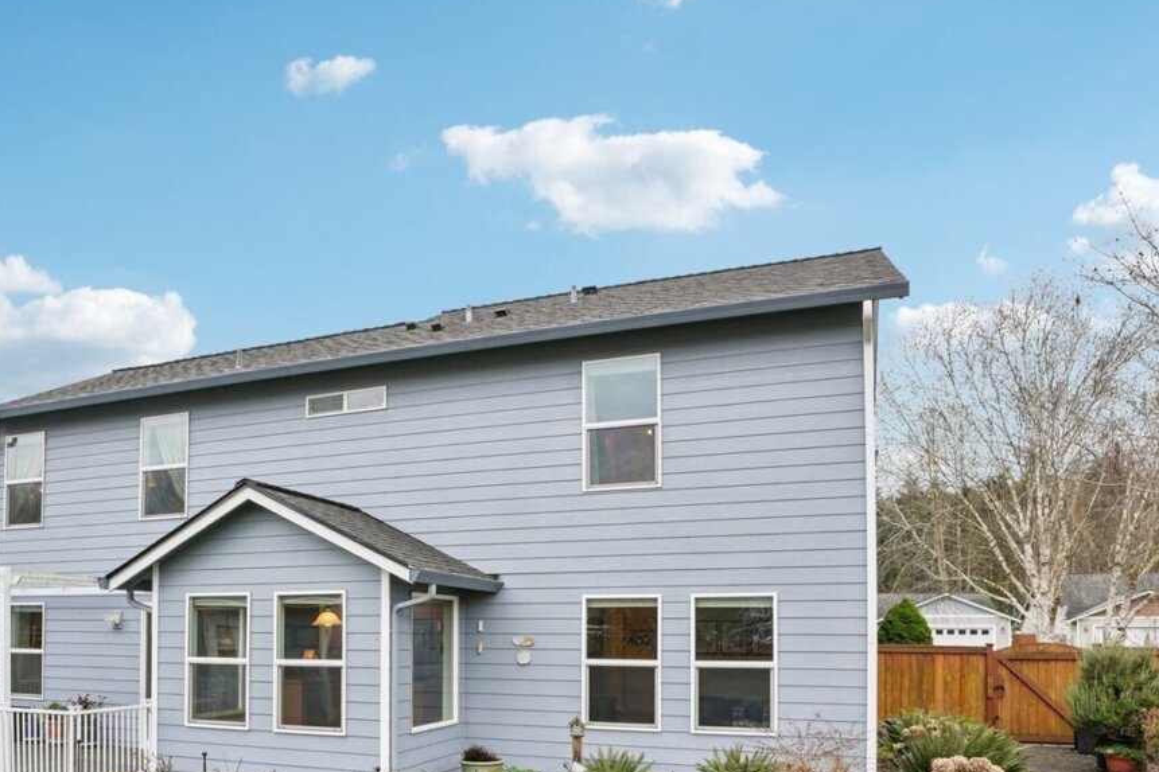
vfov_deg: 47.9
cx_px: 464
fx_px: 837
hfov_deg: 68.7
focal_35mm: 26
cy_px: 568
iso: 100
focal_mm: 16
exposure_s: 1/30
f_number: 11
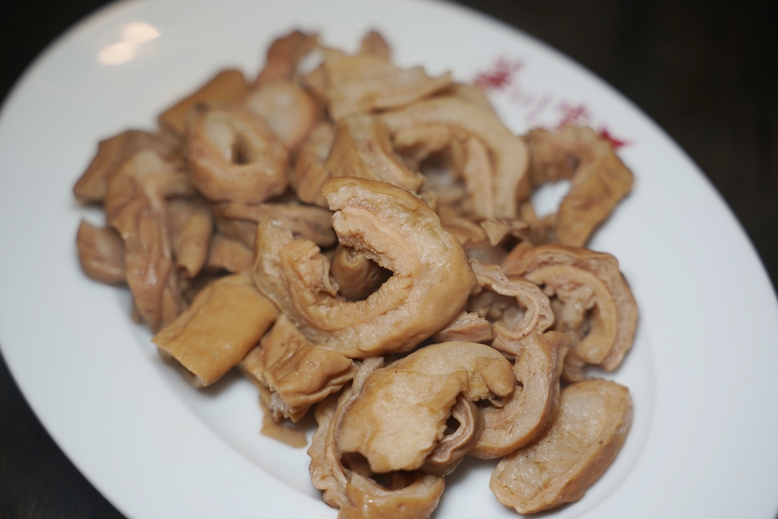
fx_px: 1621
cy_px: 260
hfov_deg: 27.0
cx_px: 389
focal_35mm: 75
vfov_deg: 18.2
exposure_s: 1/80
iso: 160
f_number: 4
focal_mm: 75
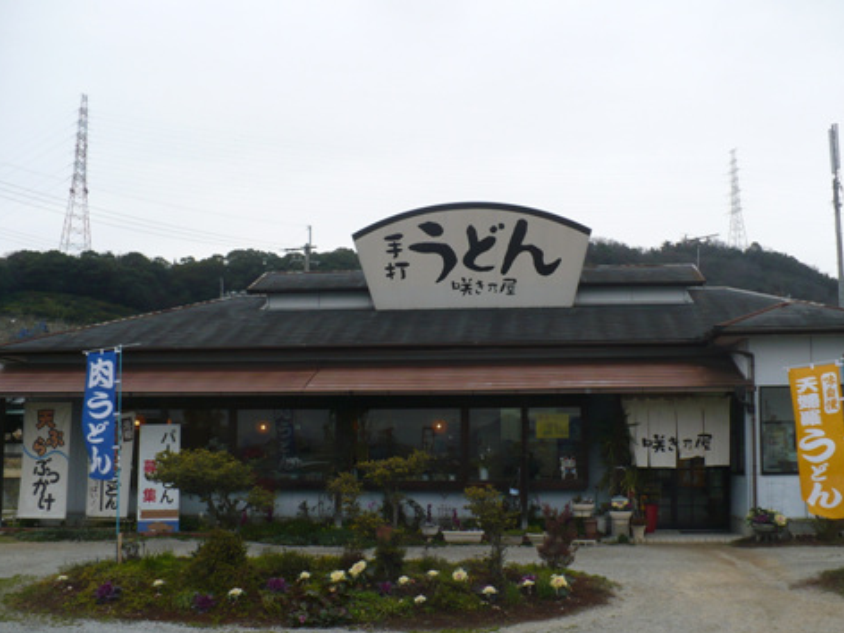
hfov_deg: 45.7
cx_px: 459
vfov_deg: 35.1
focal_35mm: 41
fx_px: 1000
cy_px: 336
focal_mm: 6.1
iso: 100
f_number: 2.8
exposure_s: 1/250
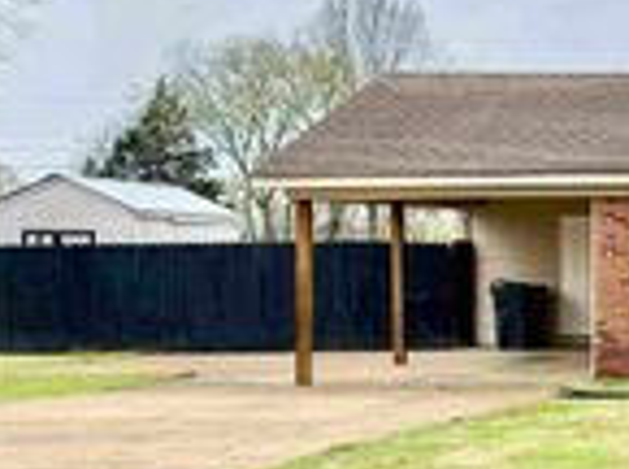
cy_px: 297
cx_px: 928
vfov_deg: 17.7
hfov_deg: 20.4
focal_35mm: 83
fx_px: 1504
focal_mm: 6.76
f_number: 1.78
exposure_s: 1/1425
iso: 80
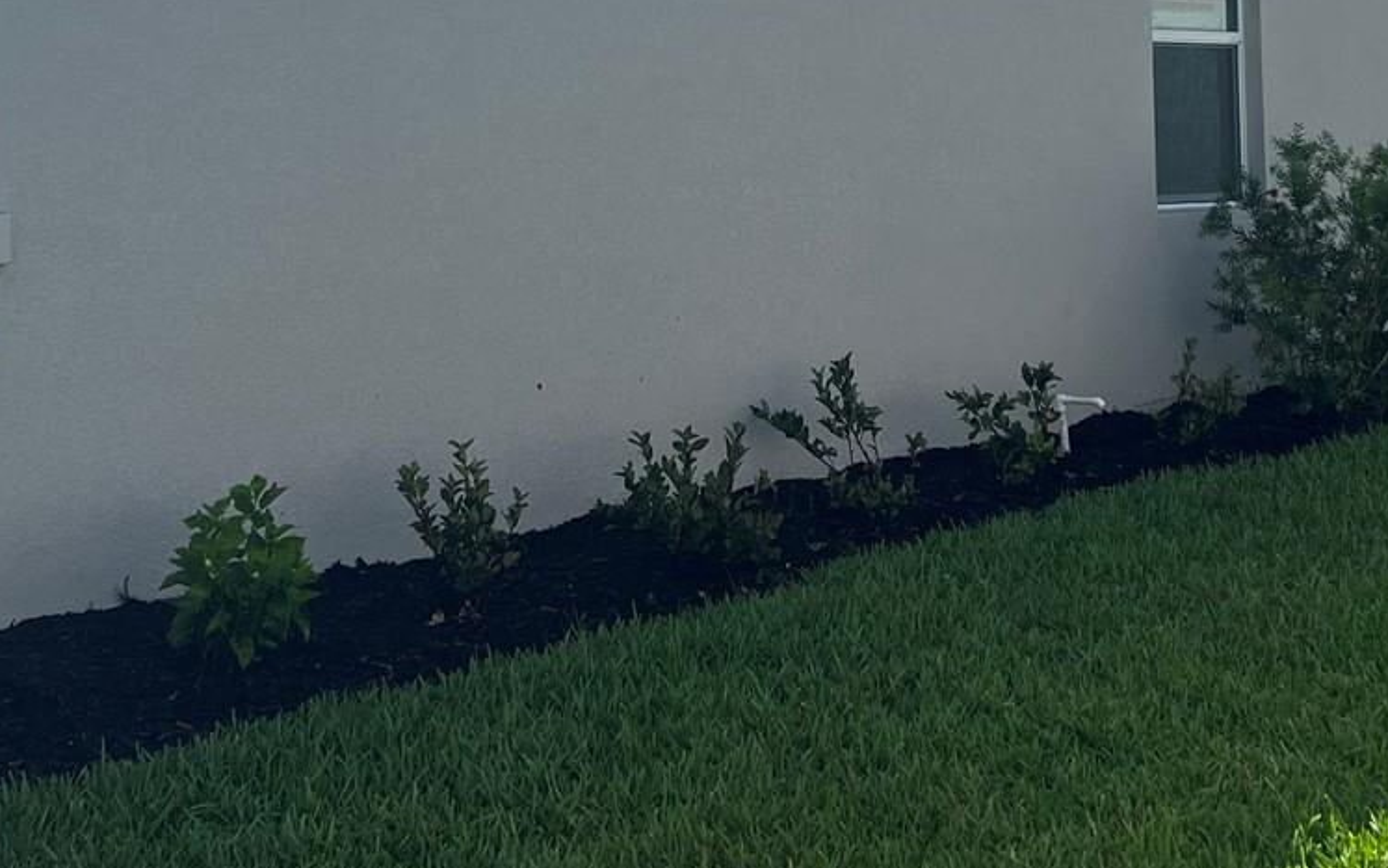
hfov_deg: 34.4
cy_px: -145
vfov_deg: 20.7
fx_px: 2232
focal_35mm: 59
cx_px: 548
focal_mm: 5.7
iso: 50
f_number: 1.5
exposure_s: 1/7463
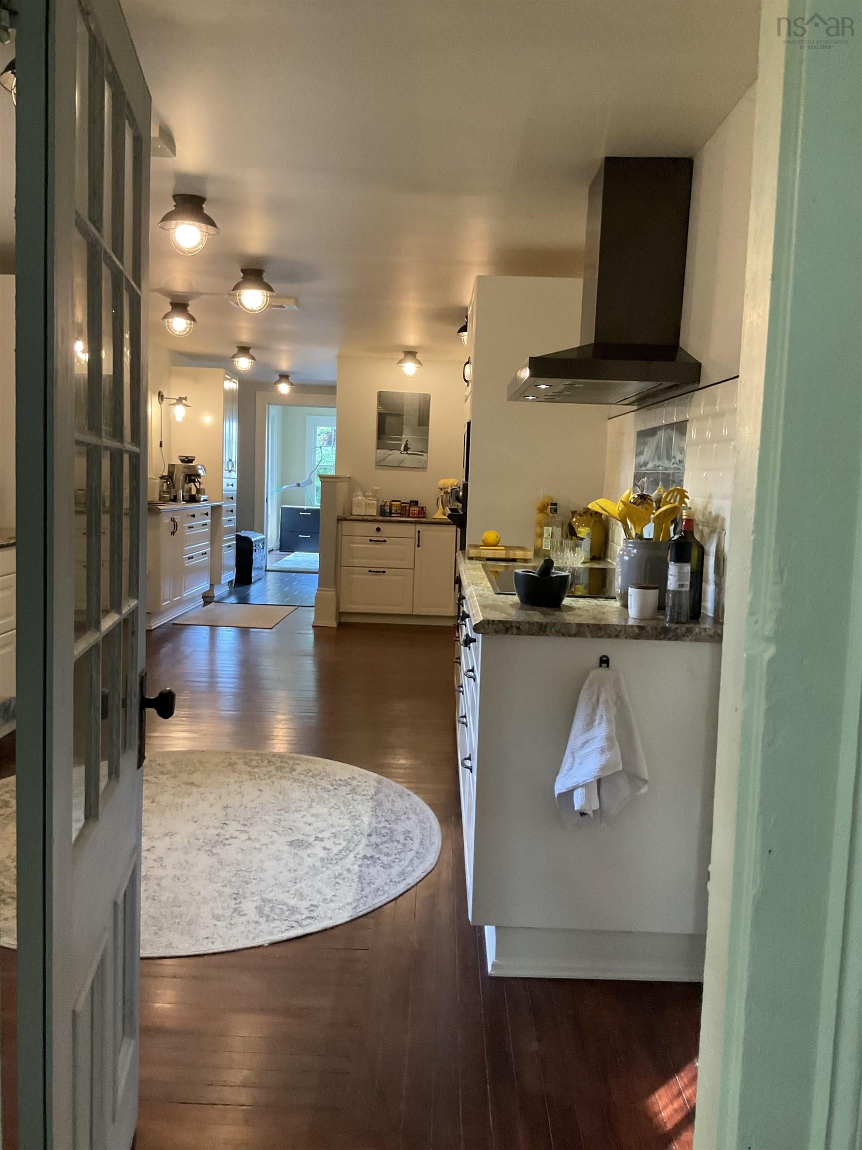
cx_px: 431
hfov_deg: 48.2
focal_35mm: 29
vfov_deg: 61.7
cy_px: 575
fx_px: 963
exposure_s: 1/60
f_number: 1.8
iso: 250
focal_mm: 3
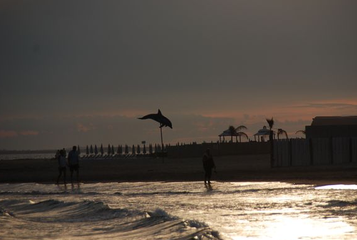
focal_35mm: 335
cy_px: 119
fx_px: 3330
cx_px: 193
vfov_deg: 4.1
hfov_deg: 6.1
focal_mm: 200
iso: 200
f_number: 6.3
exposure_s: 1/1000
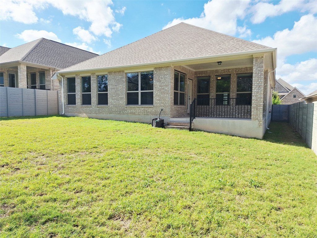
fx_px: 211
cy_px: 119
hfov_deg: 73.9
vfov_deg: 58.9
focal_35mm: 23
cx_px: 158
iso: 40
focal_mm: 5.54
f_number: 1.8
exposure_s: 1/2571
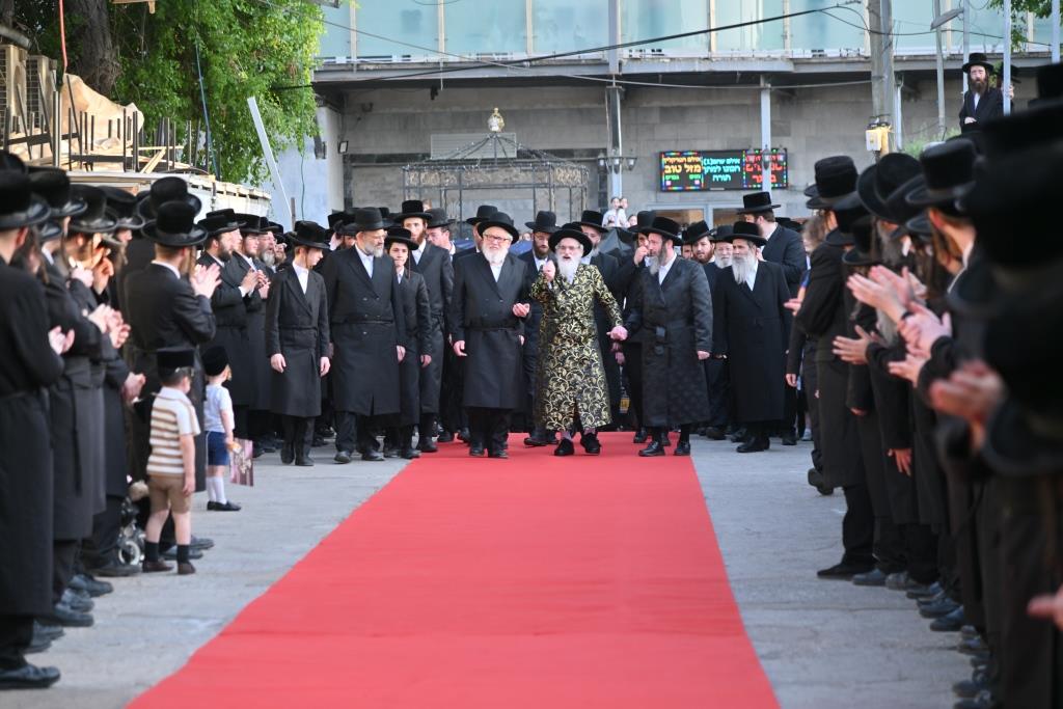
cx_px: 532
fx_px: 3544
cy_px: 354
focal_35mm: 120
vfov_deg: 11.4
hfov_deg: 17.1
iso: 125
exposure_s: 1/200
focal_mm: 120
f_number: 4
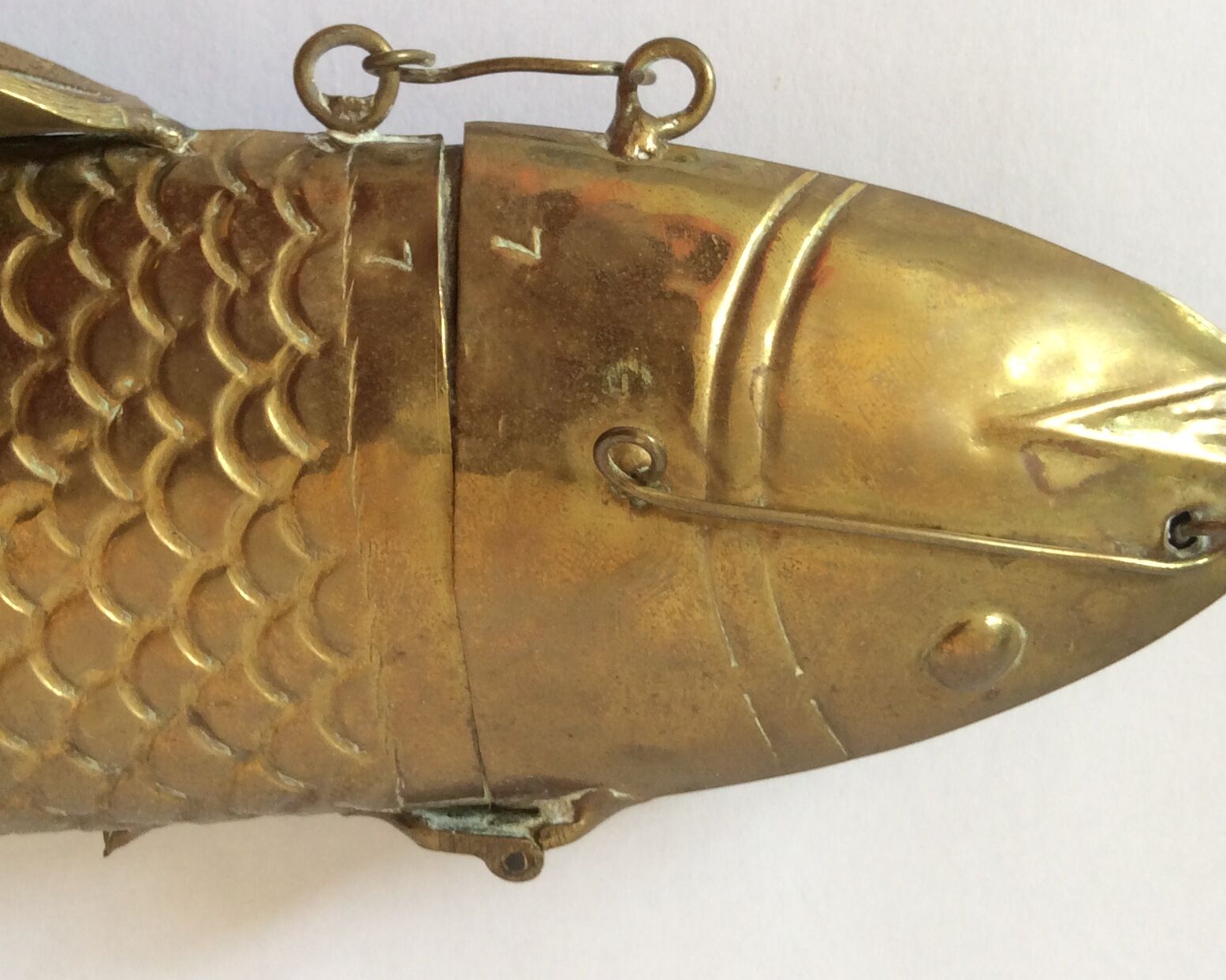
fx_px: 1887
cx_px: 493
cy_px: 445
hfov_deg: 35.9
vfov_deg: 29.1
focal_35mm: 52
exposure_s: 1/33
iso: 40
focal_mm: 3.3
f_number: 2.4
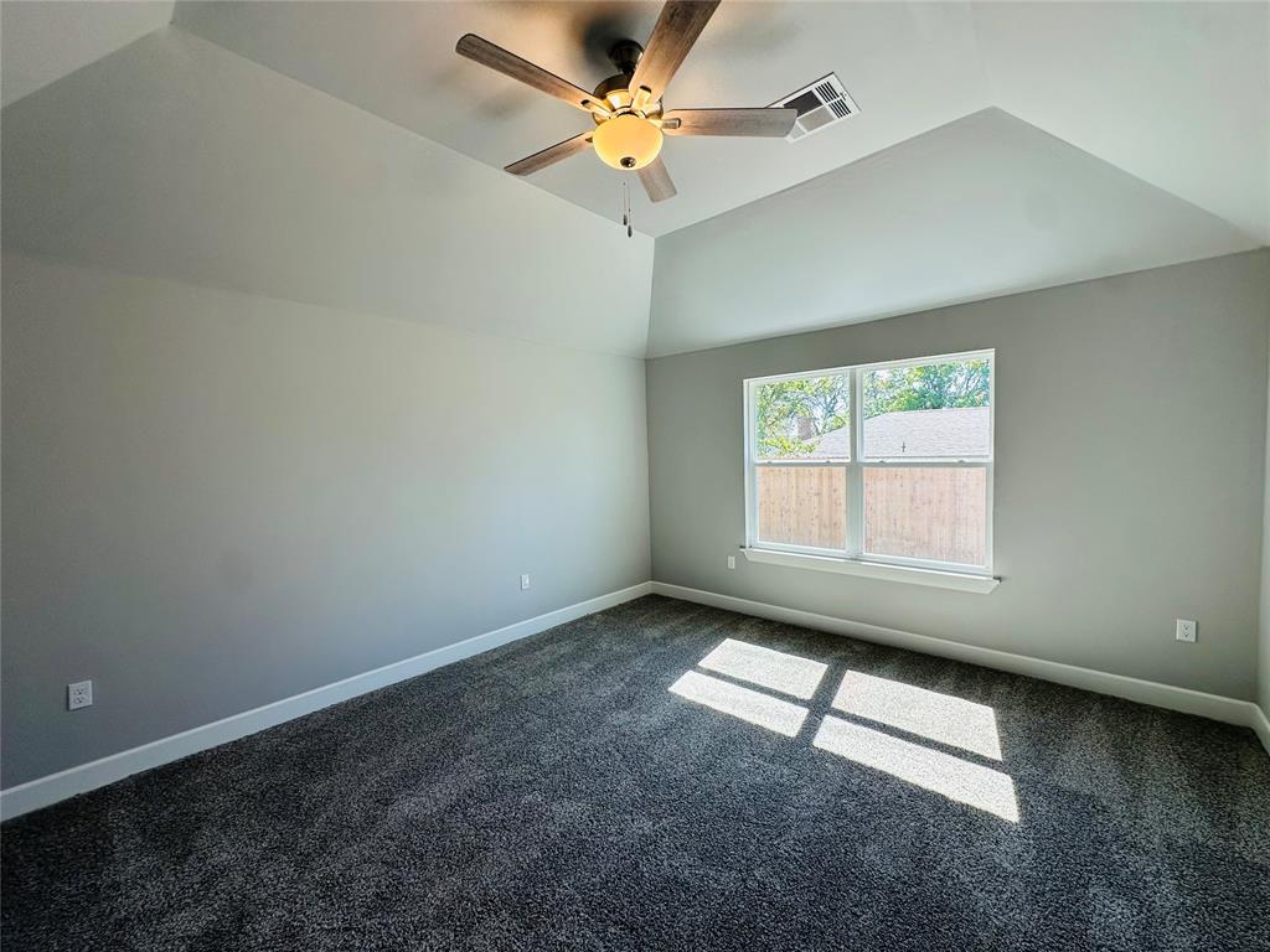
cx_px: 635
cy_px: 476
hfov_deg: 102.1
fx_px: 514
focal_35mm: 14
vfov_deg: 85.7
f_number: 2.2
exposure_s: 1/120
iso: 50
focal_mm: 2.22
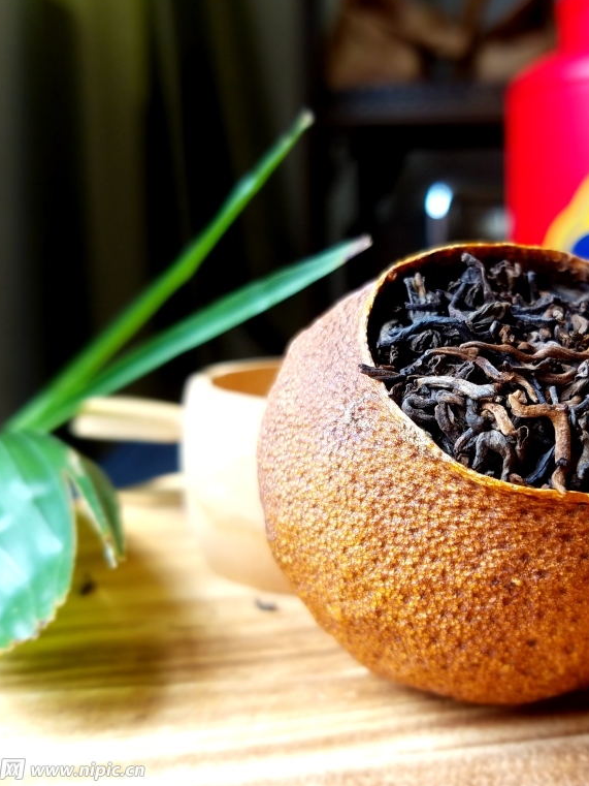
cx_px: 455
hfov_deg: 39.4
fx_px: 794
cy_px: 391
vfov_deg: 52.6
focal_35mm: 35
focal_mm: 4.2
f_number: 1.7
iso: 50
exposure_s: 1/126
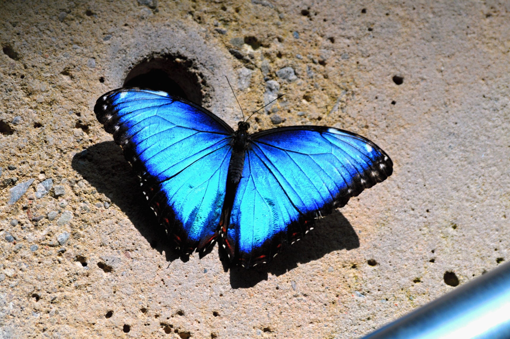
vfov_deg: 5.9
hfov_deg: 8.9
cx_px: 255
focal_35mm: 232
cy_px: 170
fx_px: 3290
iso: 200
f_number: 8
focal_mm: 155
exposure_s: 1/250
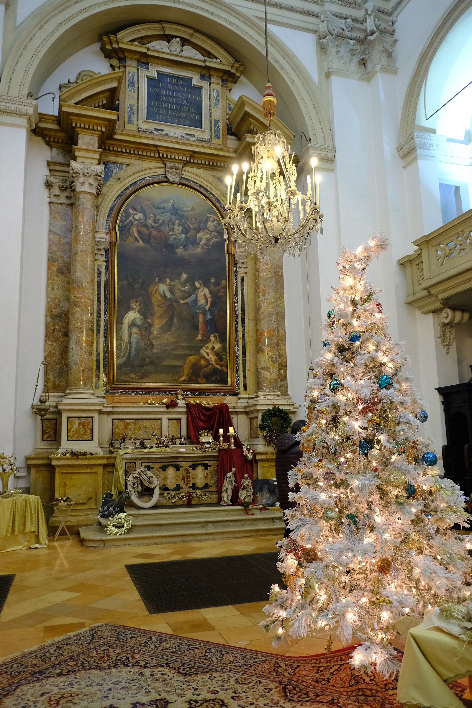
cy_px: 354
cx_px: 236
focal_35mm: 27
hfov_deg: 47.9
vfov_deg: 67.4
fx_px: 531
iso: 2000
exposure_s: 1/26
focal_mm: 18
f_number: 3.5
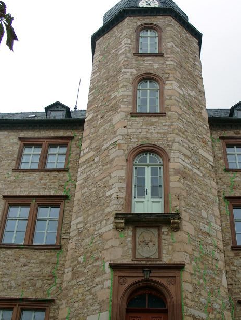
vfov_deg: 42.9
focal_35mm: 44
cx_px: 152
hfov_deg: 32.7
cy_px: 171
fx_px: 408
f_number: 4
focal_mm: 7.13
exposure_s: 1/250
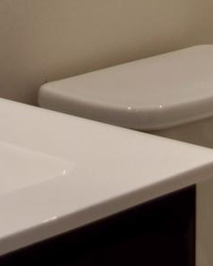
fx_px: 1824
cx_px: 136
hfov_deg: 6.7
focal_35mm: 231
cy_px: -294
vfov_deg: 7.9
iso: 400
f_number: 4.2
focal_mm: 31
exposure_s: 1/60
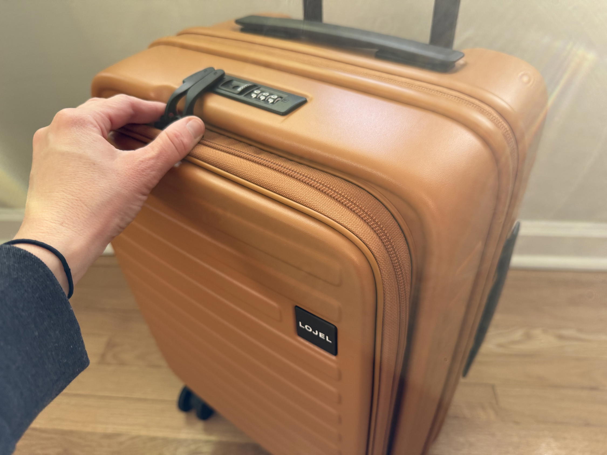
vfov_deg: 56.8
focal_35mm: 24
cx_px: 304
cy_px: 228
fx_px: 421
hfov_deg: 71.6
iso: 160
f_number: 1.78
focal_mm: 6.76
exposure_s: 1/121
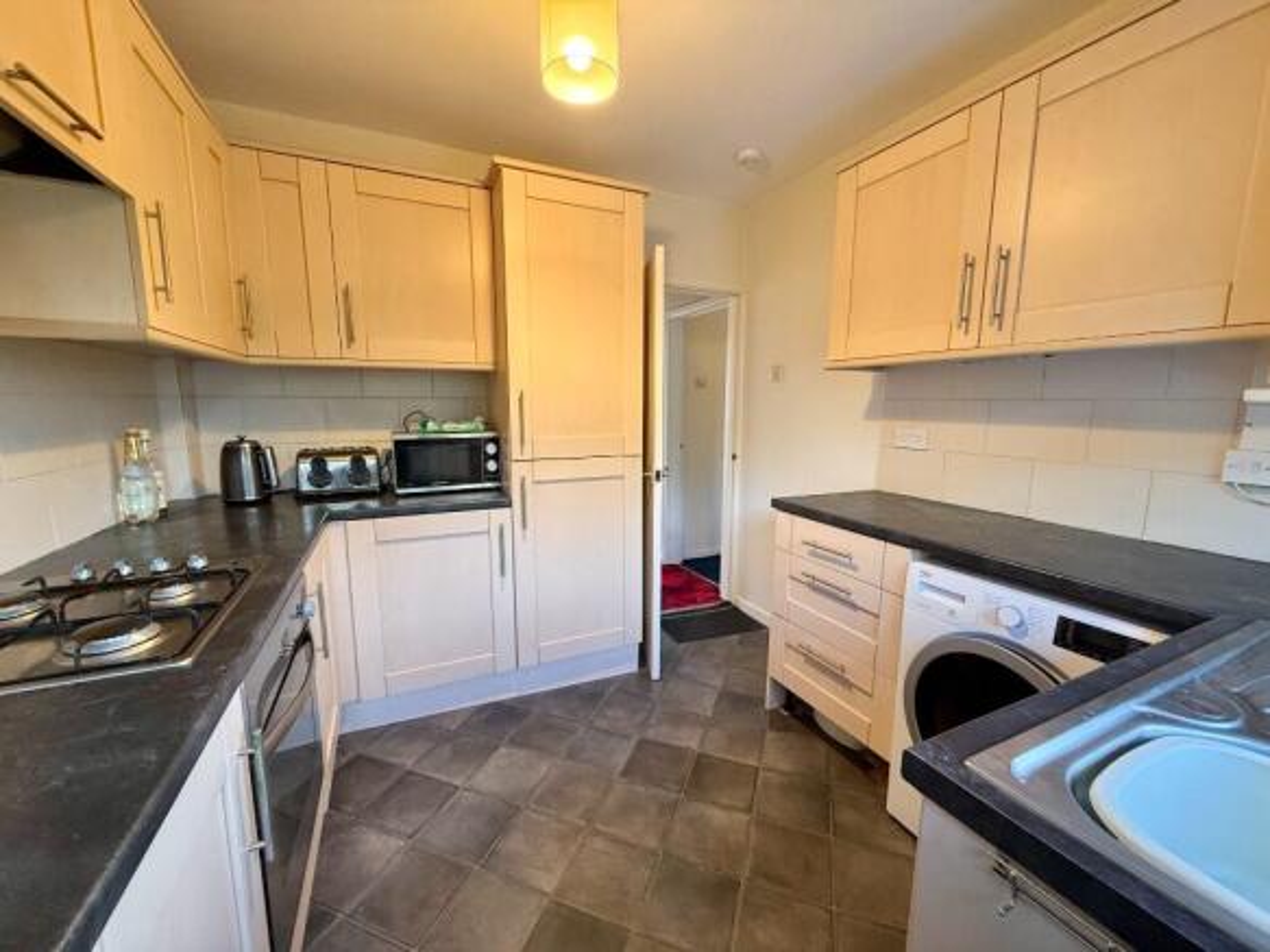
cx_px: 635
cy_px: 476
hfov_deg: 102.1
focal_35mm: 14
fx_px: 514
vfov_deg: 85.7
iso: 400
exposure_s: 1/83
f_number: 2.2
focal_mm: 2.22
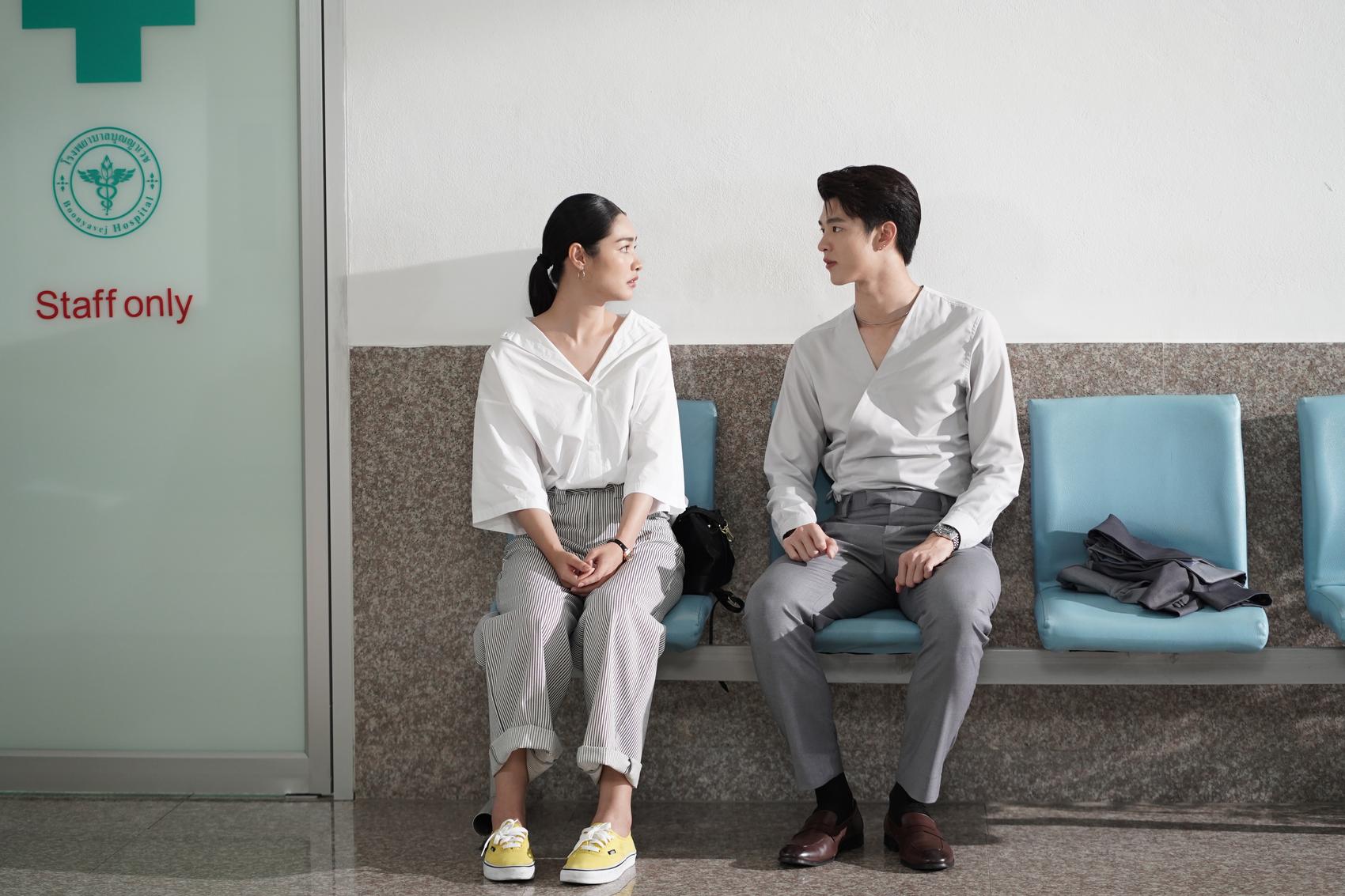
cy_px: 448
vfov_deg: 16.1
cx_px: 672
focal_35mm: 85
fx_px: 3175
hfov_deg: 23.9
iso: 1250
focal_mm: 85
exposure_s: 1/500
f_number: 2.8
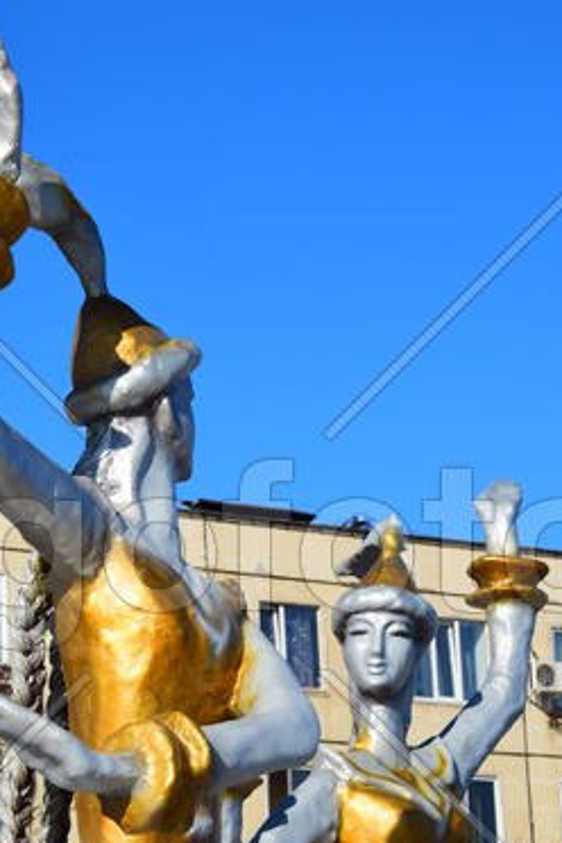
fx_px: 2740
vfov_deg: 17.5
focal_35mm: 117
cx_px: 207
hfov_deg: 11.7
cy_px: 555
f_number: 11
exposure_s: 1/200
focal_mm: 50
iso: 100
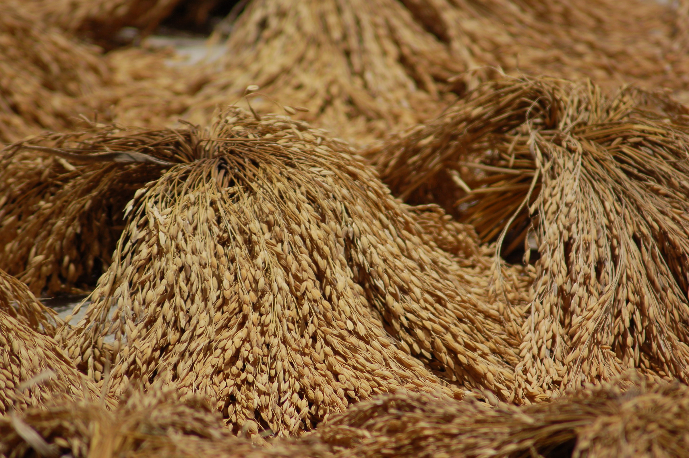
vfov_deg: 3.0
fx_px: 8604
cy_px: 229
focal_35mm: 450
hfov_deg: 4.6
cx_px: 344
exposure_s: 1/2000
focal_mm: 300
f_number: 5.6
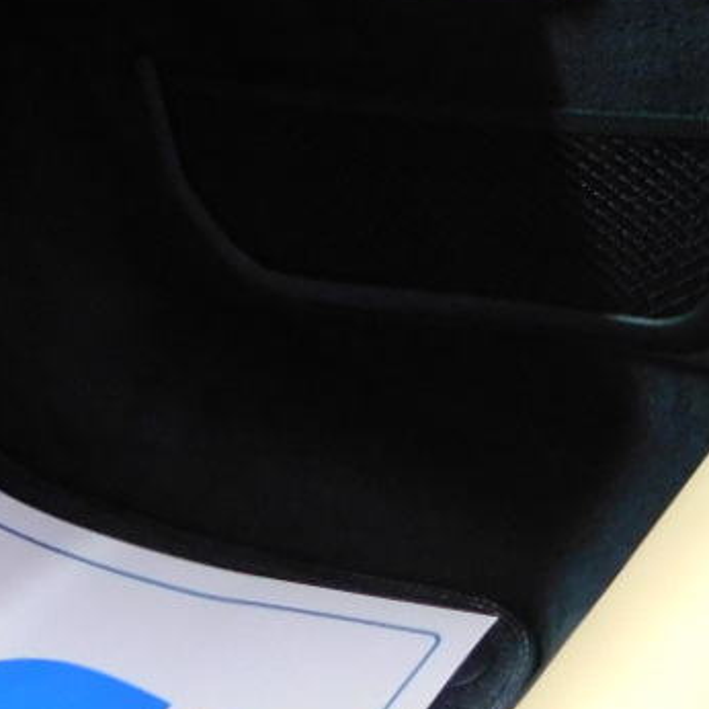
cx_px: 615
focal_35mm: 94
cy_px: -145
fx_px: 2178
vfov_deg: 17.6
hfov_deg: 18.2
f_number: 3
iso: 400
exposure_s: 1/8
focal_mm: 4
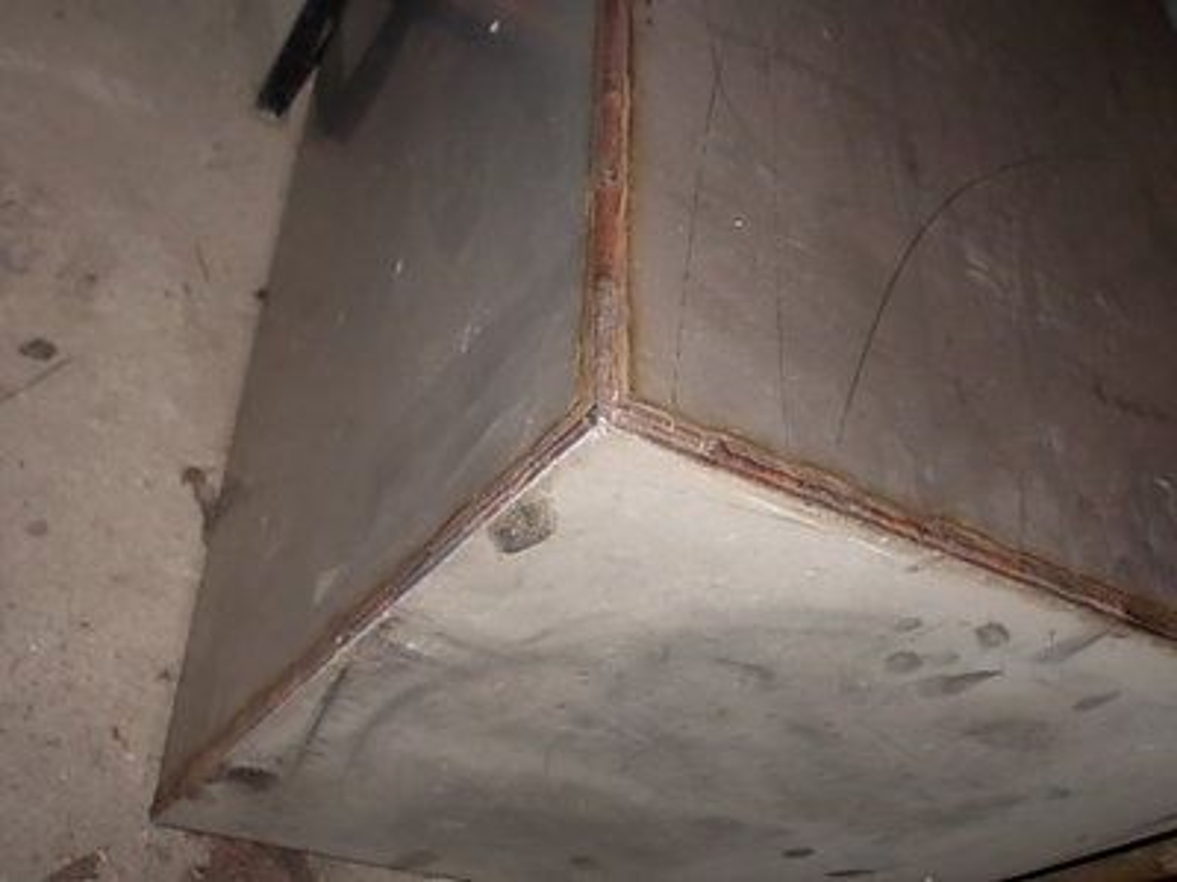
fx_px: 1292
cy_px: 441
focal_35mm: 38
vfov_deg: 37.7
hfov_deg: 49.0
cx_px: 588
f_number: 3.1
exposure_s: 1/30
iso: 200
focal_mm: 5.3
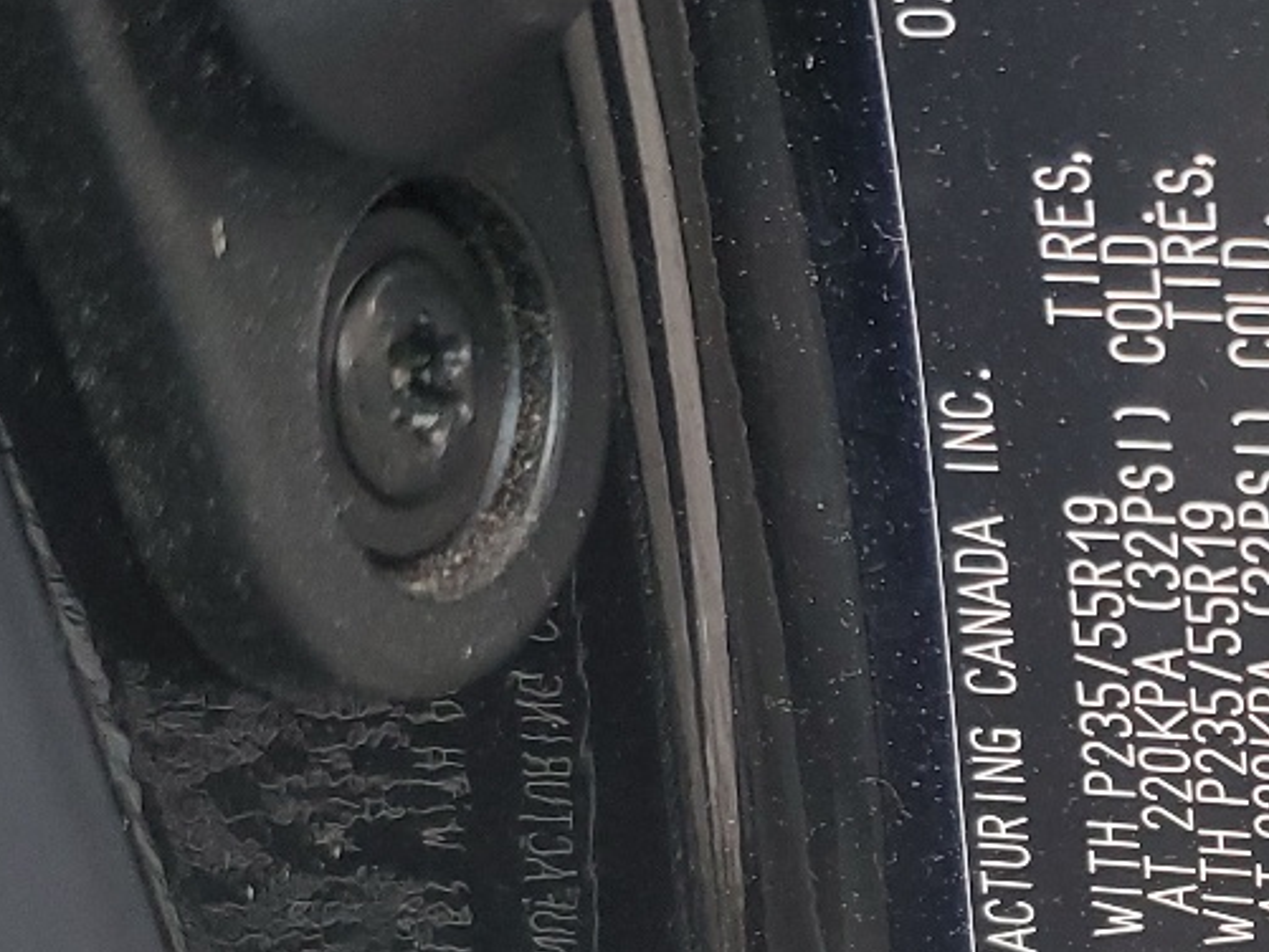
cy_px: 884
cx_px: 1325
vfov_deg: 17.5
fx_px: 3043
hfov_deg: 22.5
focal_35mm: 83
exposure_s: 1/120
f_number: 1.5
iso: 86
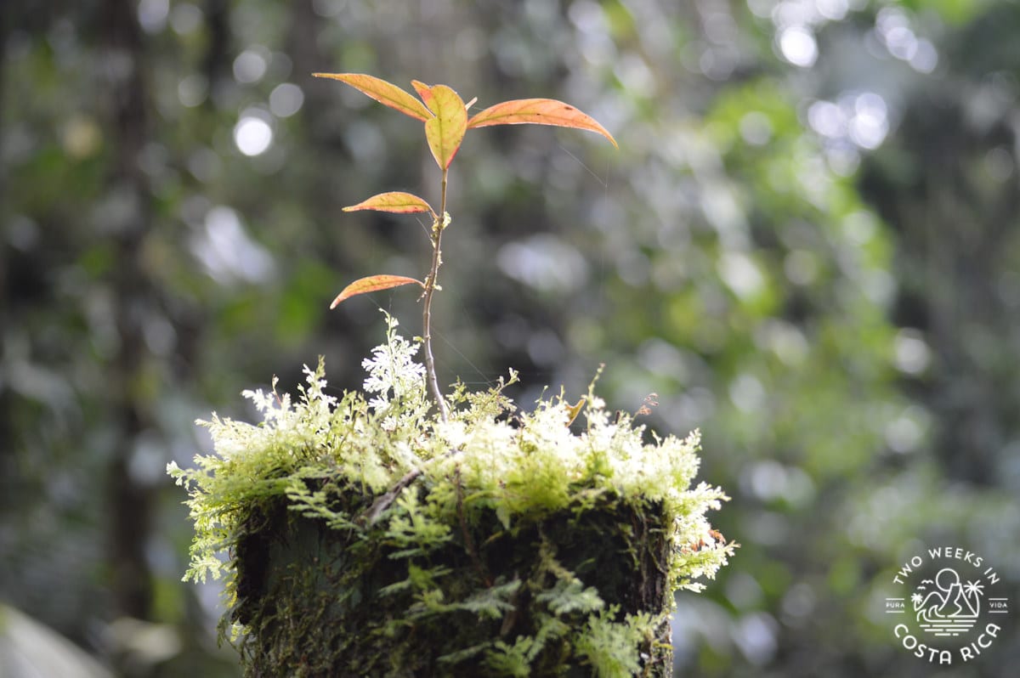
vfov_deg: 16.5
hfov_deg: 24.6
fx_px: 2336
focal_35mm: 82
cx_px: 510
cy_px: 339
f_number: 4.5
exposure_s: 1/80
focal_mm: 55
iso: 400
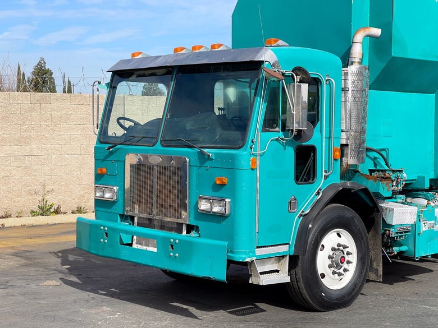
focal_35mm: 64
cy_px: 164
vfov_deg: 22.9
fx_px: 810
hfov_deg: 30.3
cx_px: 219
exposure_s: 1/847
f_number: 2.2
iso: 20
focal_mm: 7.5
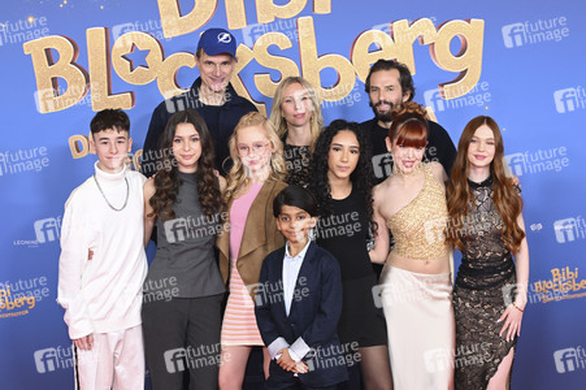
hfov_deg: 43.6
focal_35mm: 45
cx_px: 293
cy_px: 195
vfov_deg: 29.8
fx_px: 732
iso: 800
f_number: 5
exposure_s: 1/200
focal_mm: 45
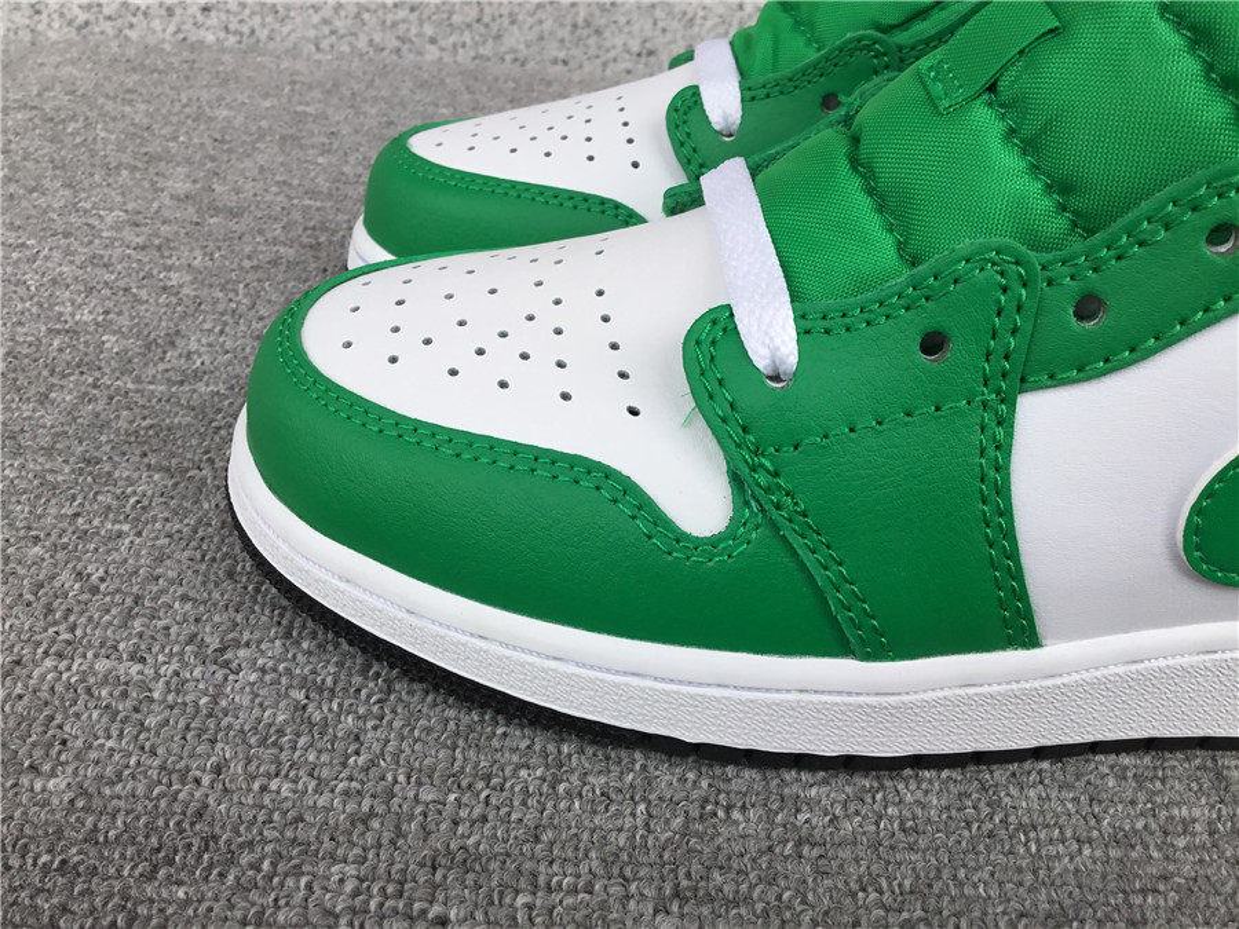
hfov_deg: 58.4
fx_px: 1110
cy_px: 464
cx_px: 620
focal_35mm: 31
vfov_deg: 45.4
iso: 25
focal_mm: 3.3
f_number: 2.4
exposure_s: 1/334
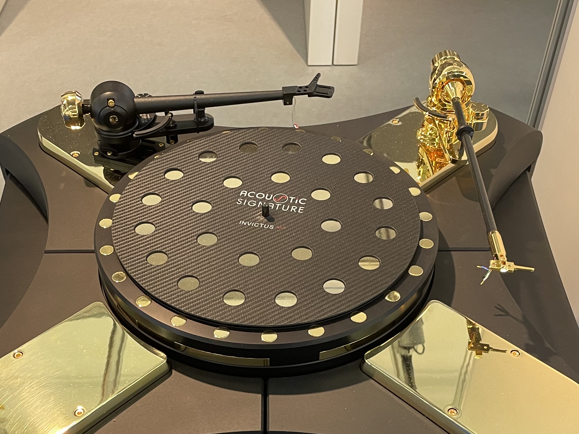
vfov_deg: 30.2
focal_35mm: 47
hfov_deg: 40.4
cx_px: 263
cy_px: 344
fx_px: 786
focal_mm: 4.2
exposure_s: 1/50
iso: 100
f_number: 1.6
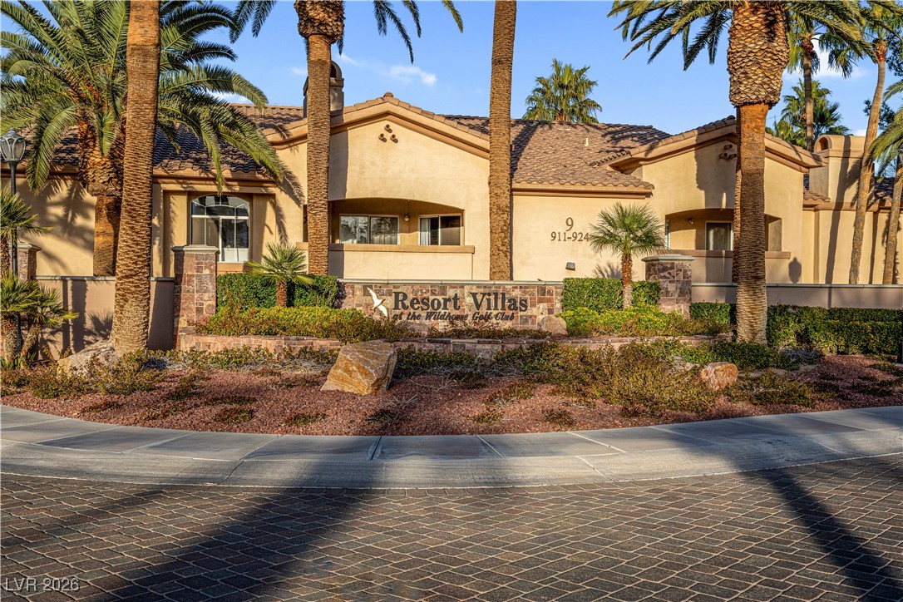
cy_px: 301
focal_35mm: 35
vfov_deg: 37.9
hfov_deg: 54.4
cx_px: 452
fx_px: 878
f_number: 9
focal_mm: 35
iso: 100
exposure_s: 1/200
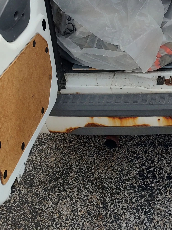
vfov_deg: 30.0
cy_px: -19
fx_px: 384
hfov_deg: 23.5
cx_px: 194
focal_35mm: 58
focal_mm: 5.88
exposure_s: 1/640
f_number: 1.9
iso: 100
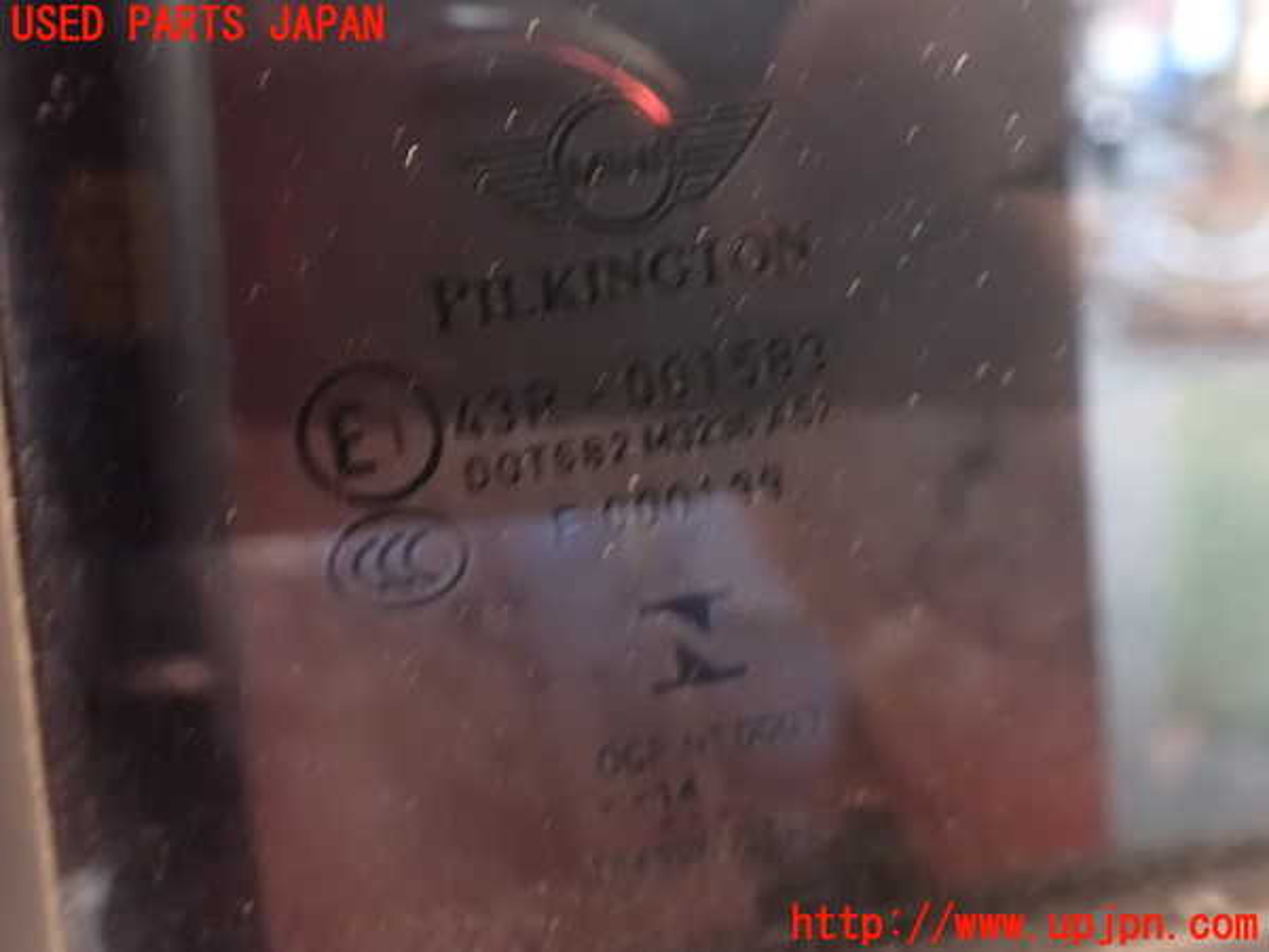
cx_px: 634
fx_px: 1100
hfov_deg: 60.0
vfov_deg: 46.8
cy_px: 476
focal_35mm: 30
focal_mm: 5.4
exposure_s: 1/13
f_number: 2.3
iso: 1600
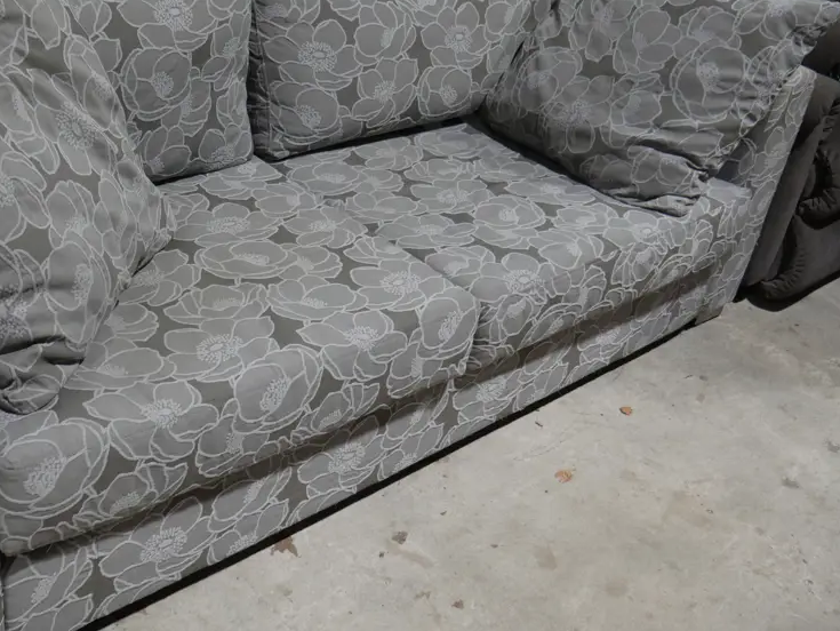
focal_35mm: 39
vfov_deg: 36.8
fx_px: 947
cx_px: 270
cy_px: 266
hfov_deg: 47.0
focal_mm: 14
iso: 200
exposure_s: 1/80
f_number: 3.5
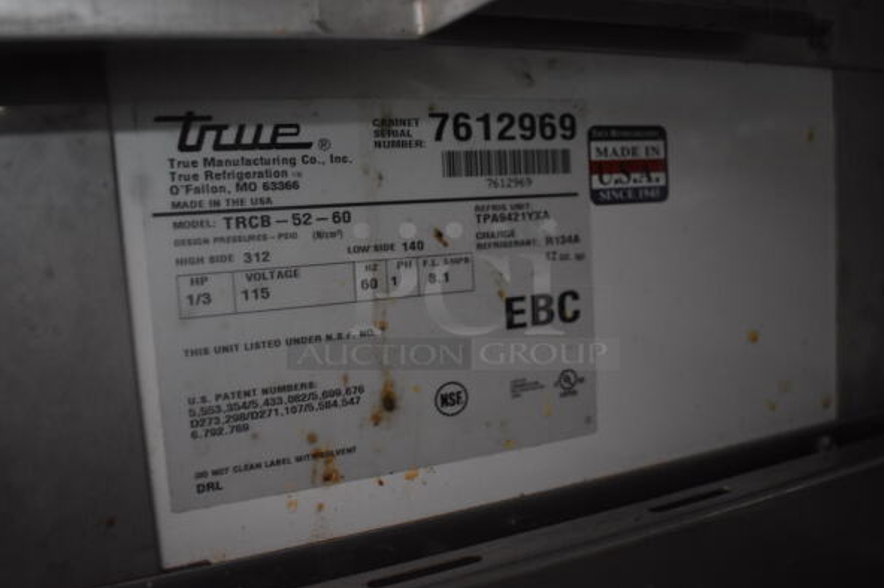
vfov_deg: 40.5
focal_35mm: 33
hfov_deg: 58.0
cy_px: 291
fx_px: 798
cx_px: 454
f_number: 3.8
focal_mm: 21
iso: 3200
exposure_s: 1/15
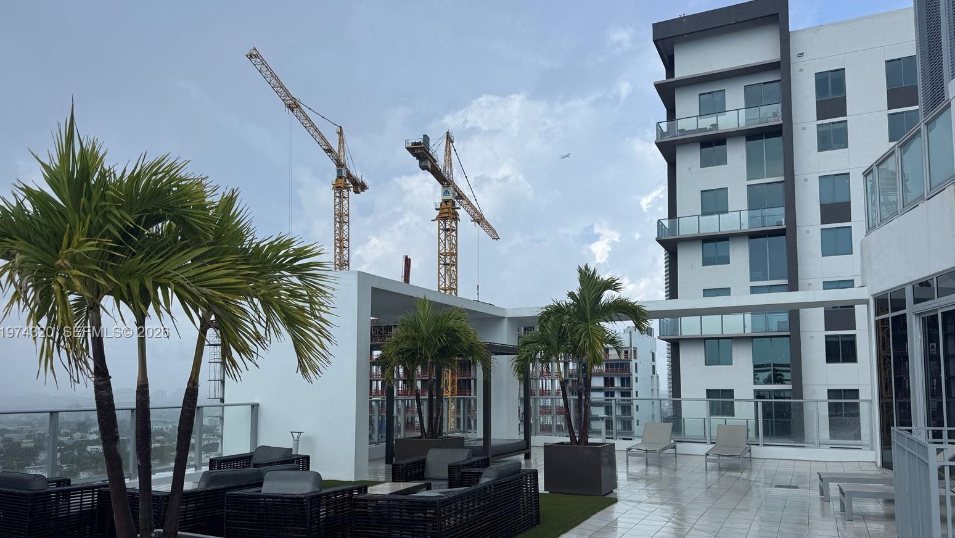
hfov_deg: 69.8
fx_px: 684
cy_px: 333
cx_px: 470
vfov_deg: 42.6
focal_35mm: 27
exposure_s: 1/3597
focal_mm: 6.76
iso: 80
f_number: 1.78
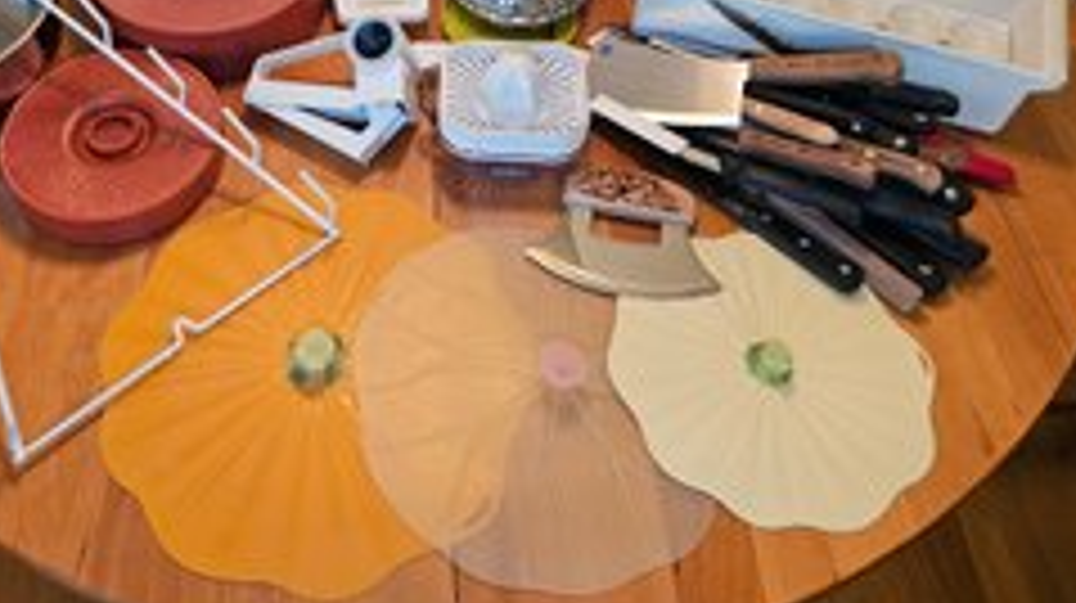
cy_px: 47
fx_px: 1026
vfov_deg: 31.1
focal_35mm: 36
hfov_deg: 54.4
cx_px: 376
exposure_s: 1/120
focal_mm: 6.3
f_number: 1.7
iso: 320
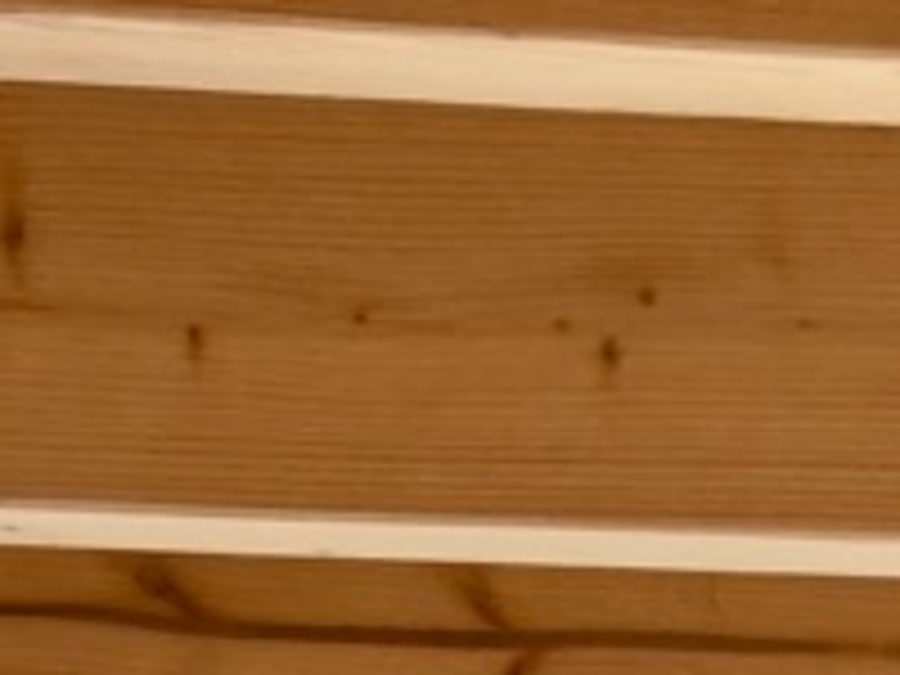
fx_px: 5980
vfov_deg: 5.9
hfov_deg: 8.6
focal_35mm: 230
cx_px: 346
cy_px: 2115
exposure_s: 1/646
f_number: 1.78
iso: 125
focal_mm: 6.76
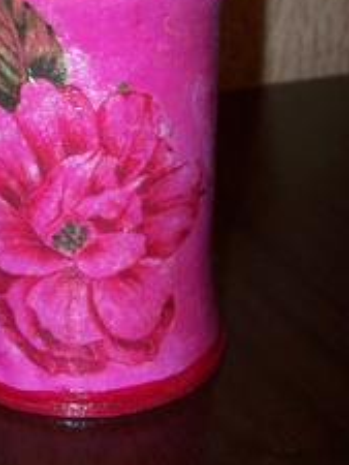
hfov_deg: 20.1
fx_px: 967
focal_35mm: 72
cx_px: 38
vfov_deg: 26.6
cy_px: 103
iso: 80
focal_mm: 6
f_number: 2.7
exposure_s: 1/64
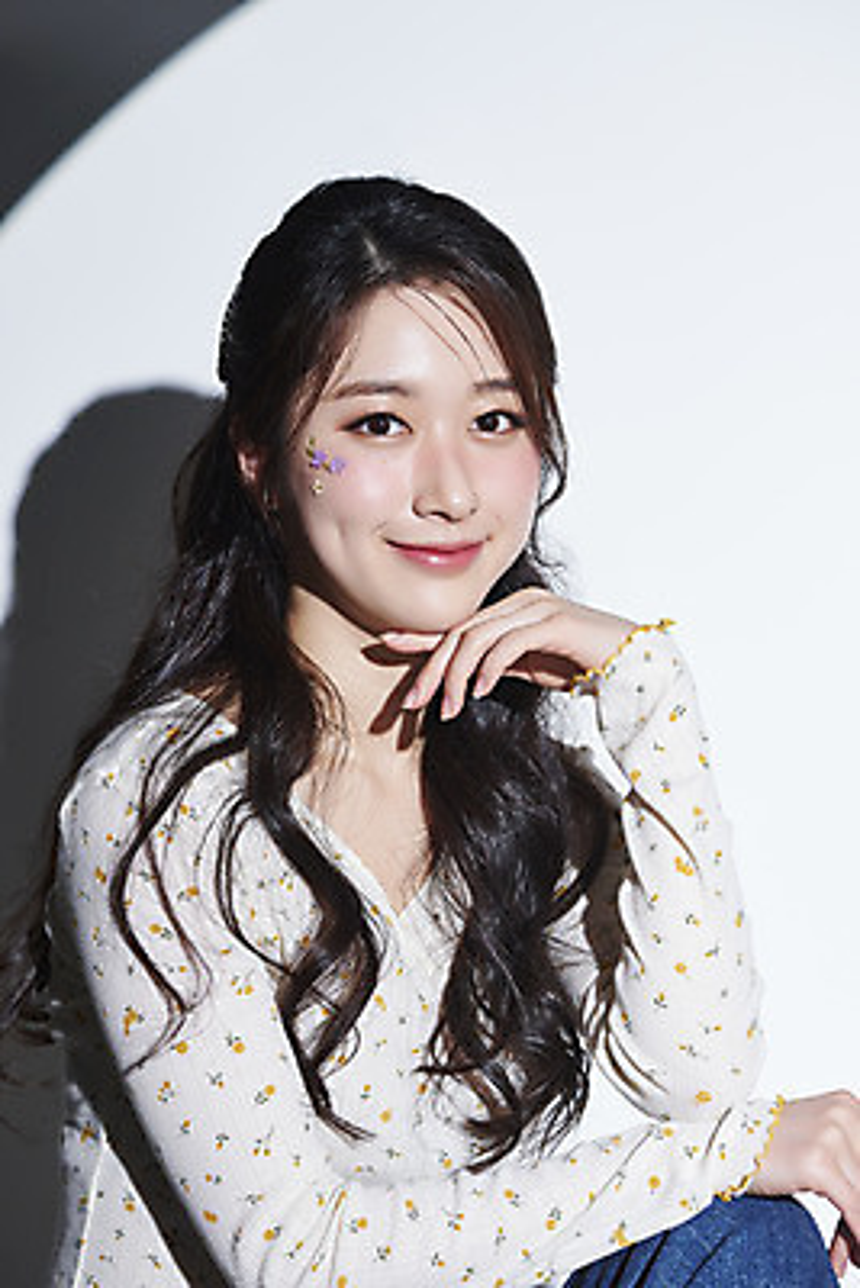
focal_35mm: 105
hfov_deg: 13.1
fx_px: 3759
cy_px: 644
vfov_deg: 19.4
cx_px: 430
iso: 500
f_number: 8
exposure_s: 1/100
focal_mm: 105
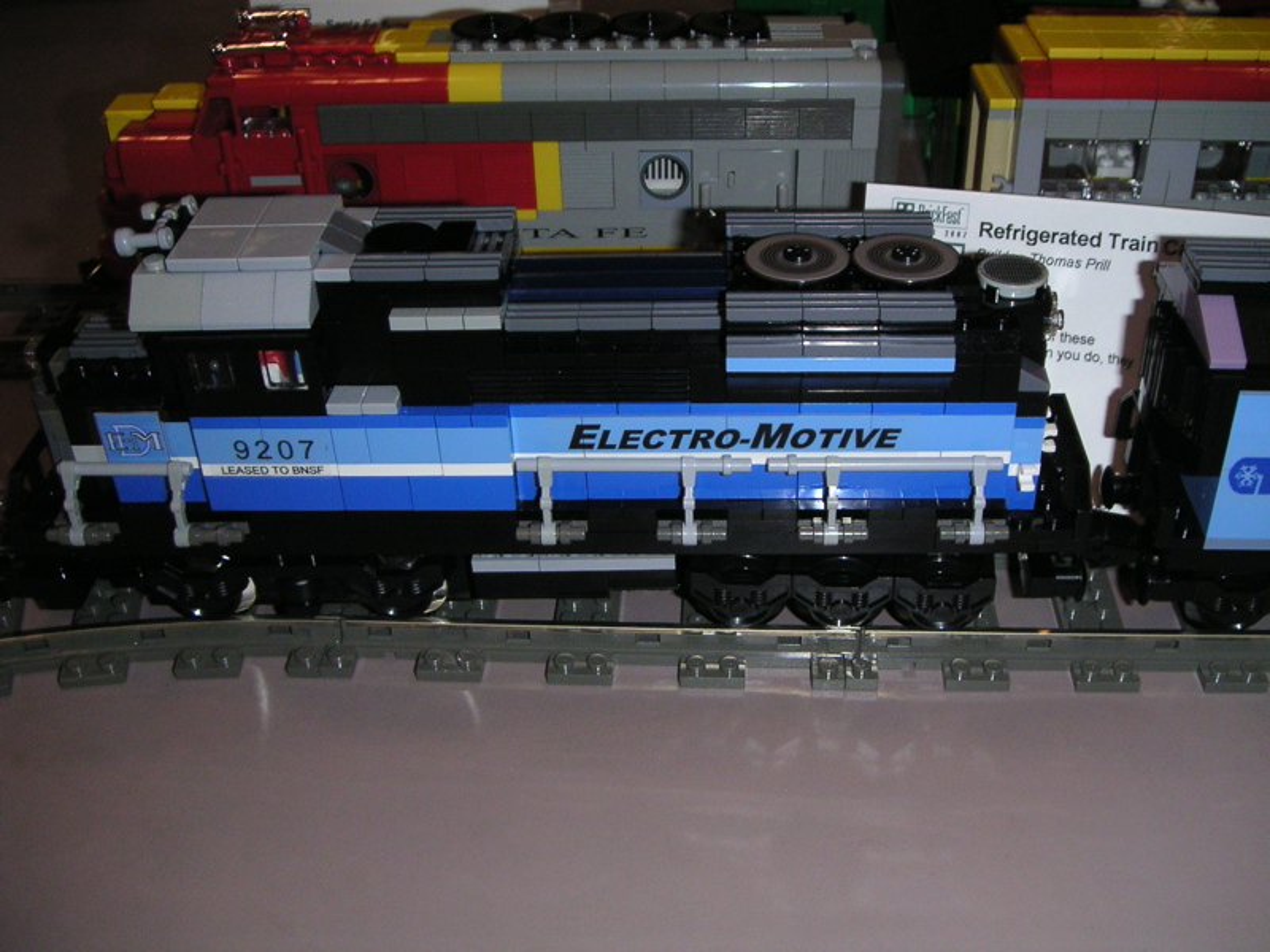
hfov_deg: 49.0
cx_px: 635
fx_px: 1394
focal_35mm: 38
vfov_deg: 37.7
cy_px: 476
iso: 160
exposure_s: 1/45
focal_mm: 6
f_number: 6.7
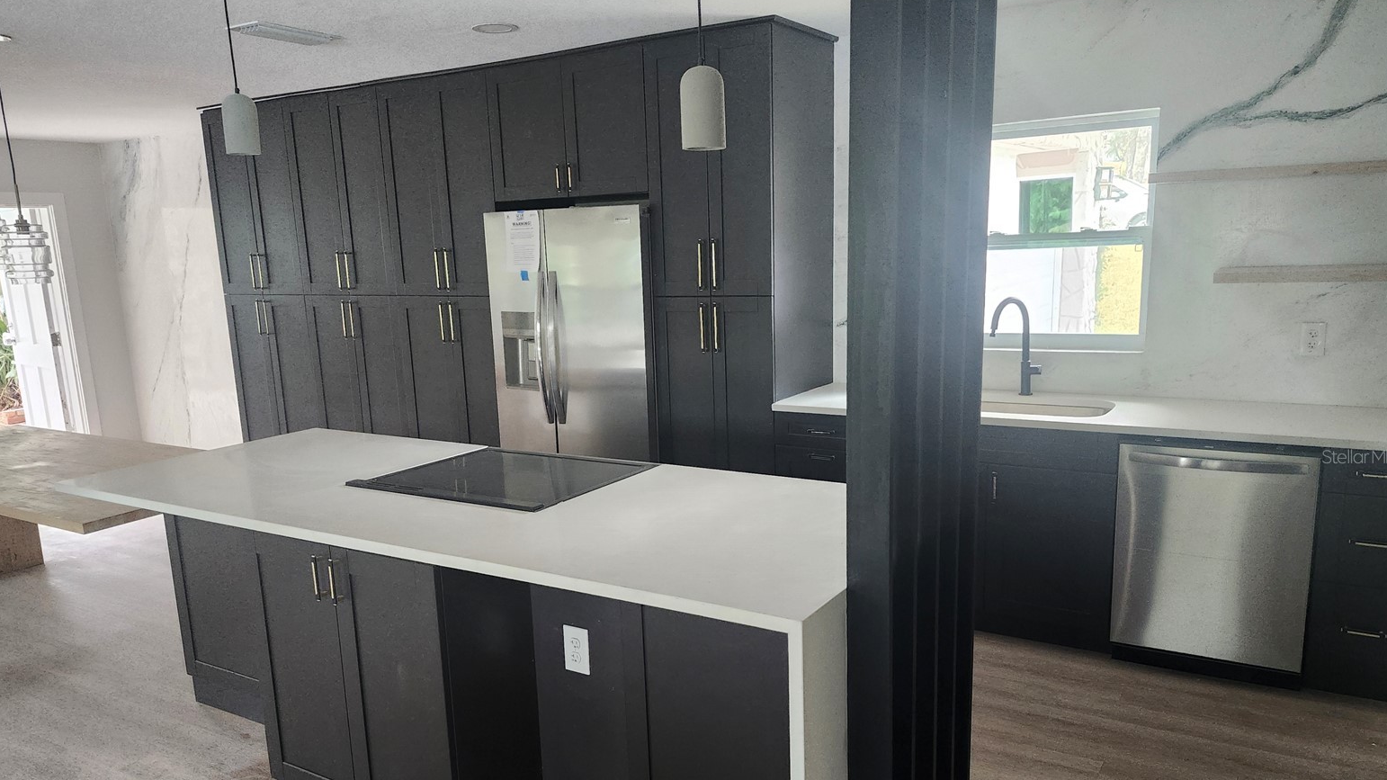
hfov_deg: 71.9
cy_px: 456
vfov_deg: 44.2
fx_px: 956
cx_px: 687
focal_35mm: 26
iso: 800
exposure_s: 1/60
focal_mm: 5.54
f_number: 1.8
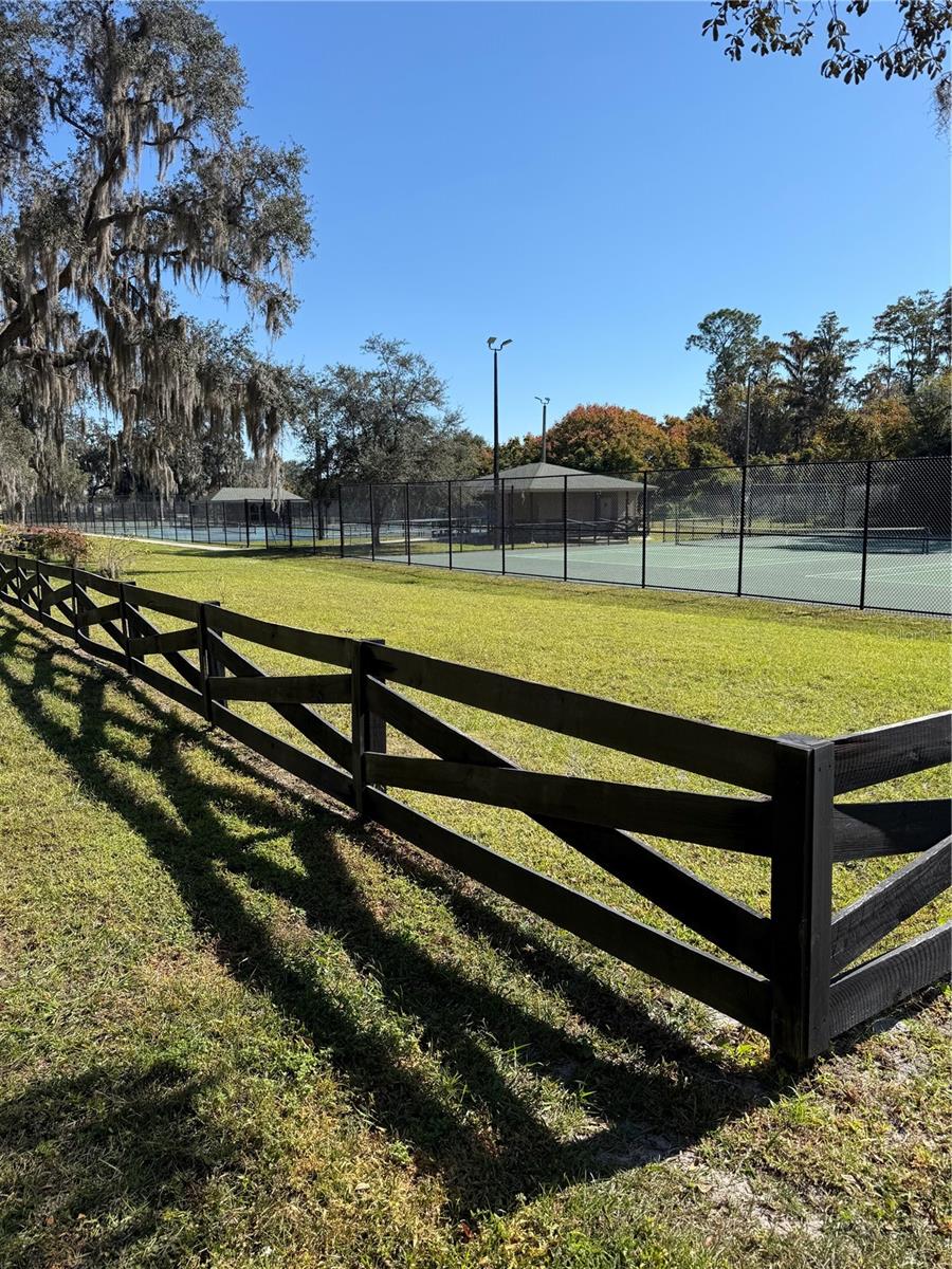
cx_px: 476
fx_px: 880
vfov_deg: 71.6
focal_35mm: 24
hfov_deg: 56.8
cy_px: 634
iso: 80
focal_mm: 6.76
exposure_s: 1/3584
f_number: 1.78
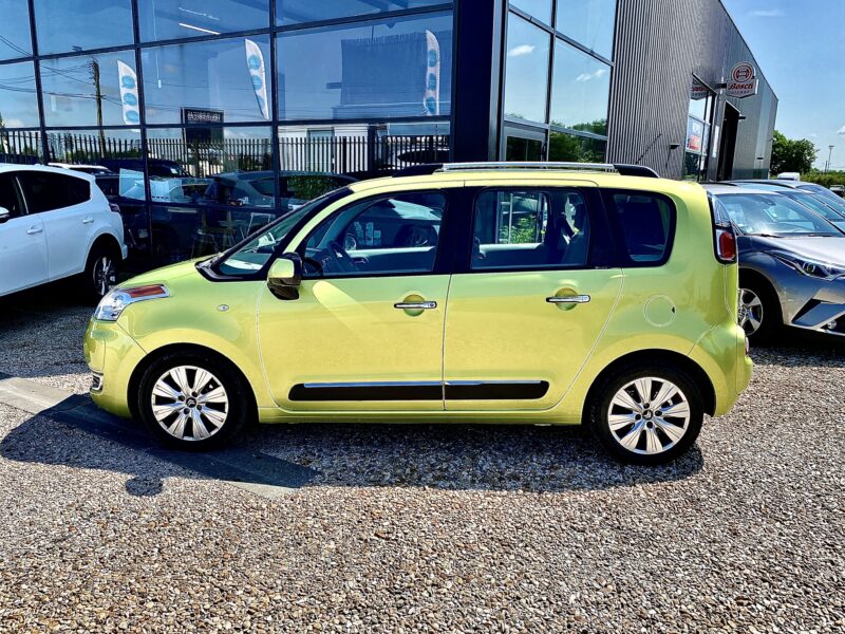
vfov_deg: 53.1
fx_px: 635
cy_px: 317
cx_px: 422
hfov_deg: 67.3
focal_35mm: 26
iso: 32
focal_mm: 4.25
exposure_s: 1/2028
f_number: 1.8
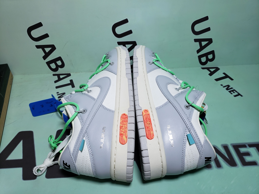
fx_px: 195
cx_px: 130
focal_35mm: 26
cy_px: 97
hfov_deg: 67.3
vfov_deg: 53.1
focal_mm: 4.3
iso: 50
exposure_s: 1/670
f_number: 1.5
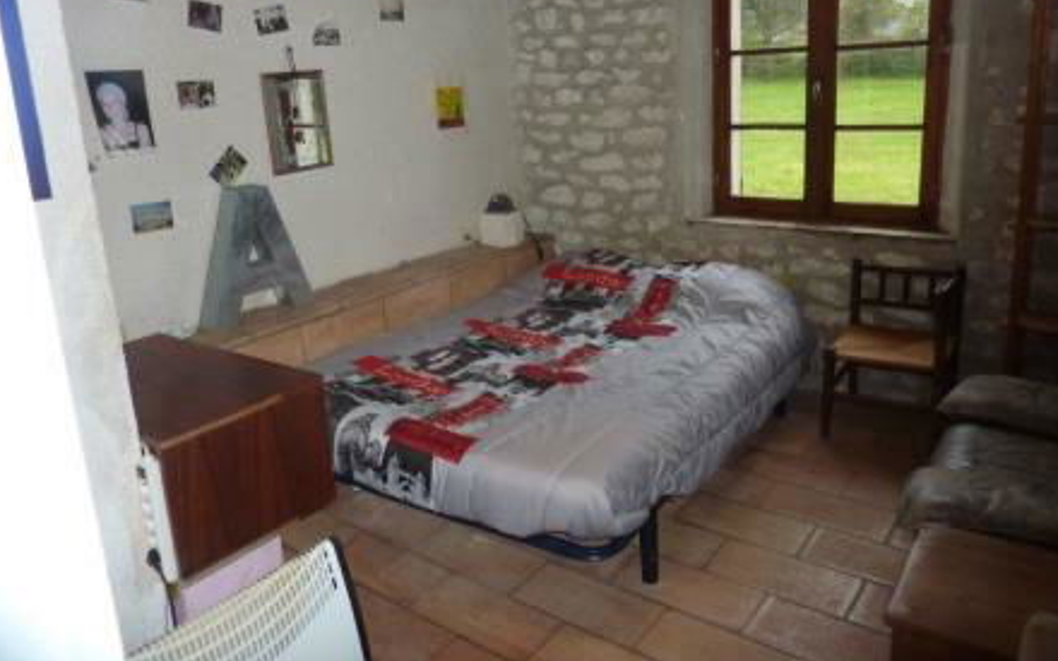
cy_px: 260
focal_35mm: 27
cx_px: 527
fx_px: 779
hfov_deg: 68.4
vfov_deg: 45.7
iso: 250
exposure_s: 1/30
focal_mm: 4.1
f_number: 3.3
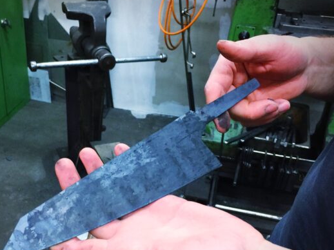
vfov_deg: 33.4
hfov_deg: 43.6
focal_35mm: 43
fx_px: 415
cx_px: 132
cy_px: 156
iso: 80
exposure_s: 1/17
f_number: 2.2
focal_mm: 4.15
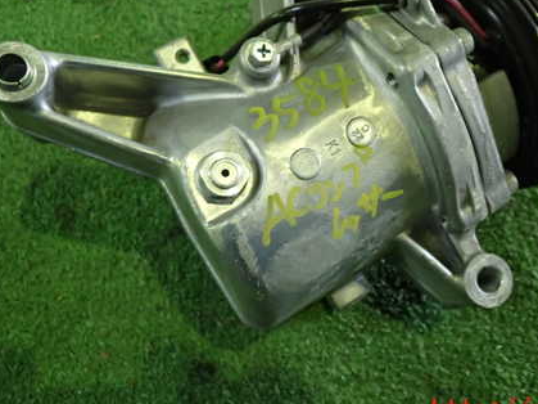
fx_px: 668
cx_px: 336
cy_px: 138
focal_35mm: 43
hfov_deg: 43.5
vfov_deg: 33.3
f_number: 2.3
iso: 500
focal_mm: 5.4
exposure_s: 1/30
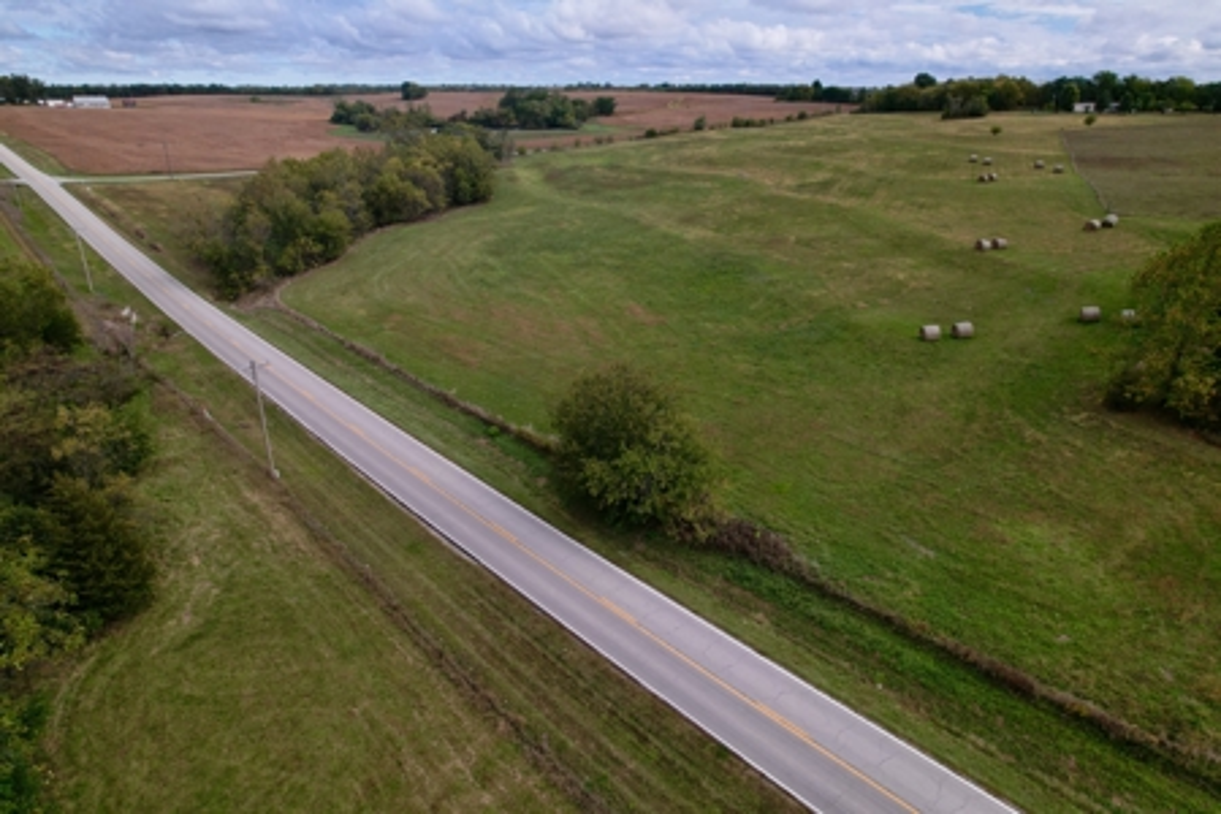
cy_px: 407
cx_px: 610
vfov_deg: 57.2
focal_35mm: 22
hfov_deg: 78.6
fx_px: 746
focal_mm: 8.38
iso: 100
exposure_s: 1/100
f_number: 2.8
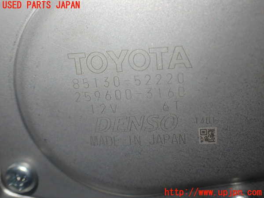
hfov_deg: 40.4
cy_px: 99
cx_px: 132
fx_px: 358
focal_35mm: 47
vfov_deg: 30.9
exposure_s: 1/50
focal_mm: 8.4
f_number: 3.1
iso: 200
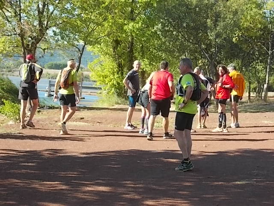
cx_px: 137
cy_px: 103
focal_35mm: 82
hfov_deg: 23.8
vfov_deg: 18.0
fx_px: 649
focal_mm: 11.6
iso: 80
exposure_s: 1/125
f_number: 4.8
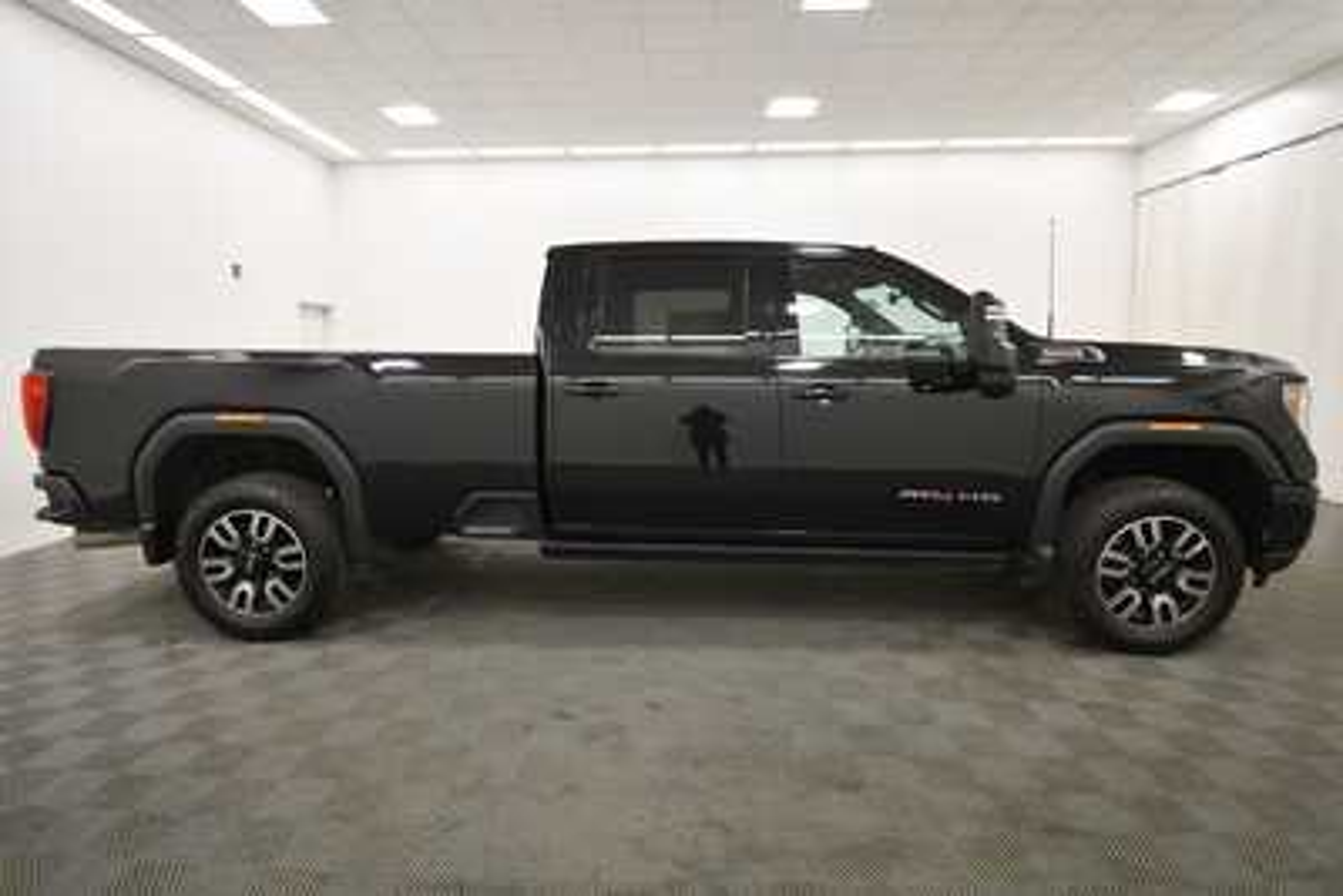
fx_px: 672
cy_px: 448
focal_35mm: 18
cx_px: 672
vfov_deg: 67.4
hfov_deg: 90.0
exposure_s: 1/160
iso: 800
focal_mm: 12
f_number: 4.8
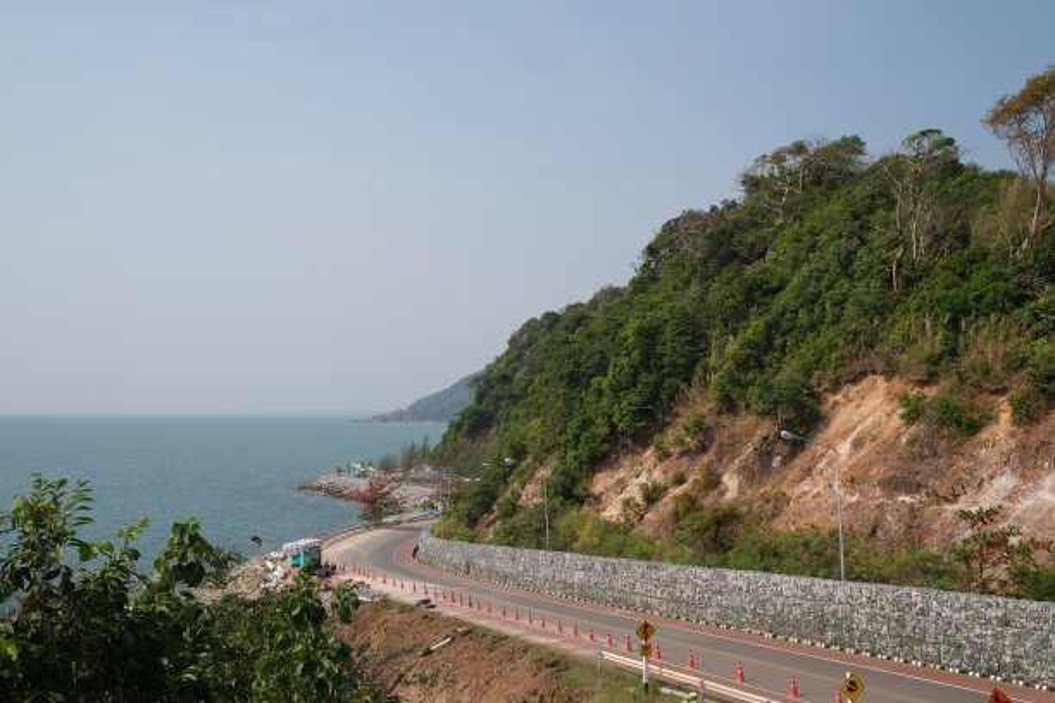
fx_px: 1026
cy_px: 352
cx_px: 528
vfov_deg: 37.9
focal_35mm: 35
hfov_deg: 54.4
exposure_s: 1/500
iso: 160
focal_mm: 23
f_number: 7.1
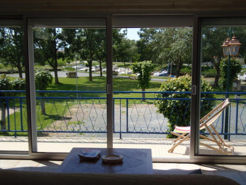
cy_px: 92
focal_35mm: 42
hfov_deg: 44.8
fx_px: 298
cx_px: 123
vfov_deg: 34.3
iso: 64
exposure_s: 1/400
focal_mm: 7.8
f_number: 3.6
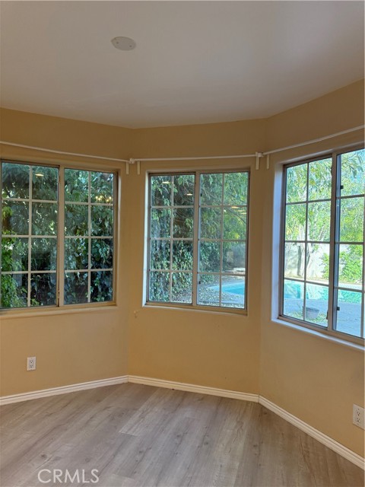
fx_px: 337
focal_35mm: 24
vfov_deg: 71.6
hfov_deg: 56.8
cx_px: 182
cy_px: 244
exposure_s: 1/167
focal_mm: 6.76
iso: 200
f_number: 1.78
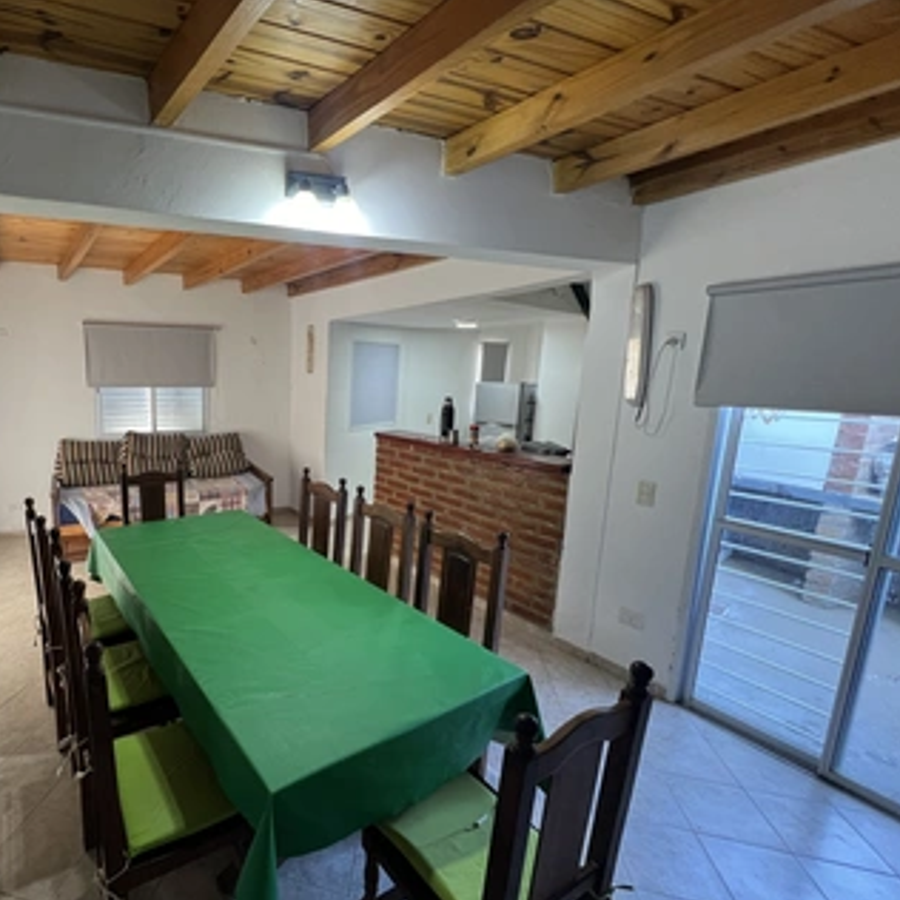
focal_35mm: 16
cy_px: 461
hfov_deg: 83.9
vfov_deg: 87.4
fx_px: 471
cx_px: 288
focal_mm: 1.57
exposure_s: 1/50
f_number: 1.8
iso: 160
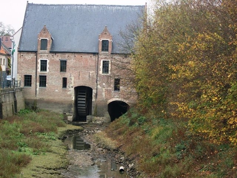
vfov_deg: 15.4
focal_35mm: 96
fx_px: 657
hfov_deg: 20.4
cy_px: 89
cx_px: 118
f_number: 5.2
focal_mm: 17.1
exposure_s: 1/125
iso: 116
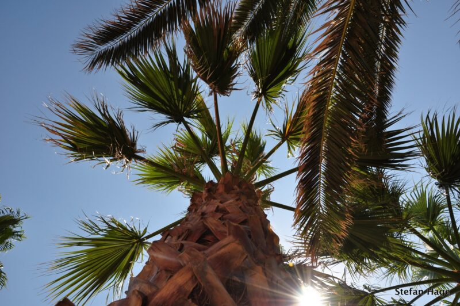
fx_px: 345
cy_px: 153
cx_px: 230
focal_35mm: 27
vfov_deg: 47.9
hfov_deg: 67.4
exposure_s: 1/400
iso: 200
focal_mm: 18
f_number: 11
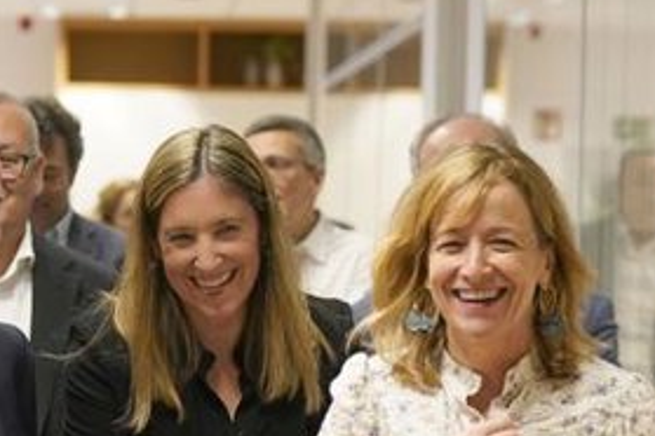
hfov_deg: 11.9
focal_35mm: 173
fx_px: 3147
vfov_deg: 7.9
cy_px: 434
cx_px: 188
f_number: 3.5
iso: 2500
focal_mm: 70
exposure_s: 1/320
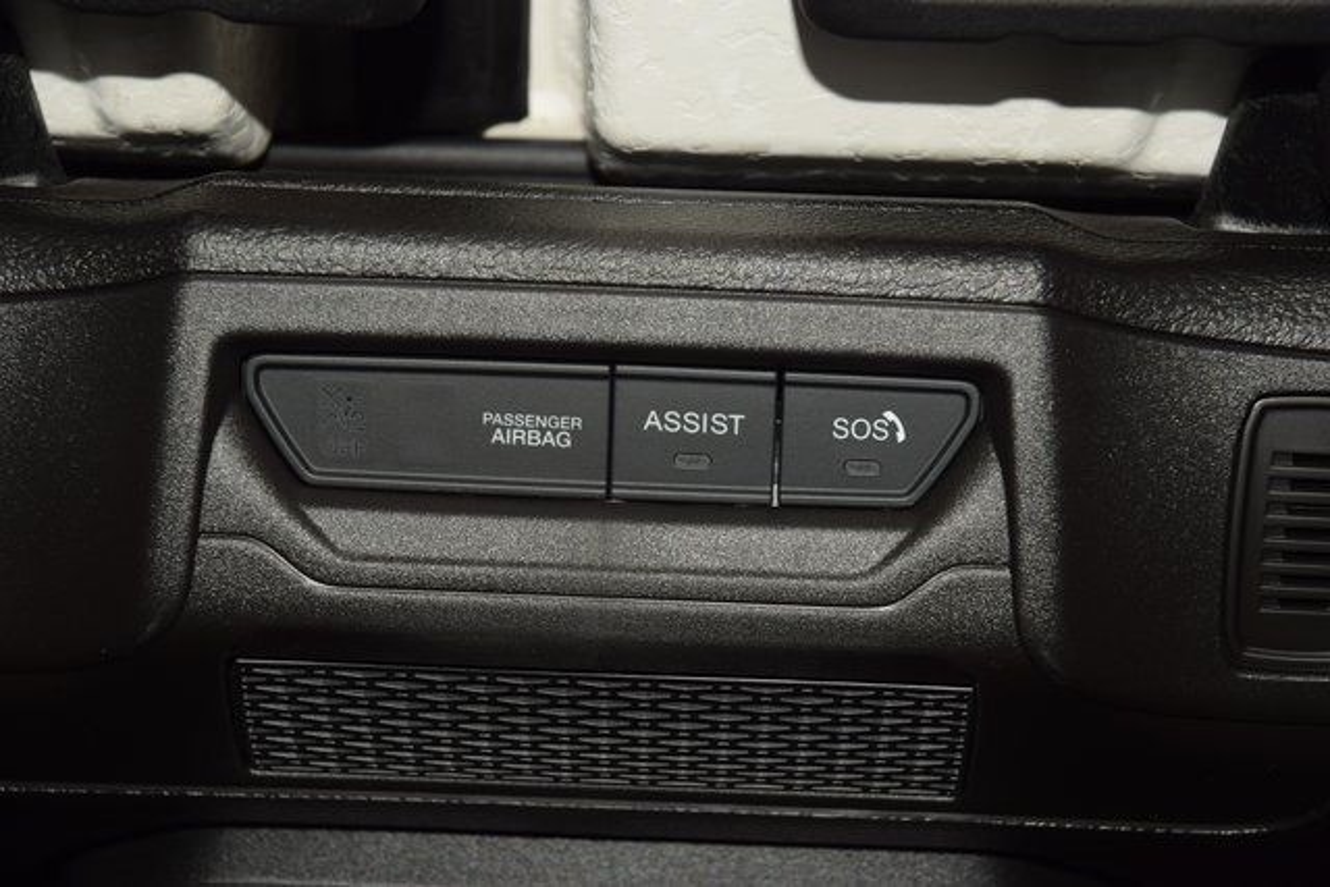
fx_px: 3880
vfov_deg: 13.0
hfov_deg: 19.5
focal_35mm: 105
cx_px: 665
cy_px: 444
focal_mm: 70
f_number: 8
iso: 100
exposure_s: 1/125
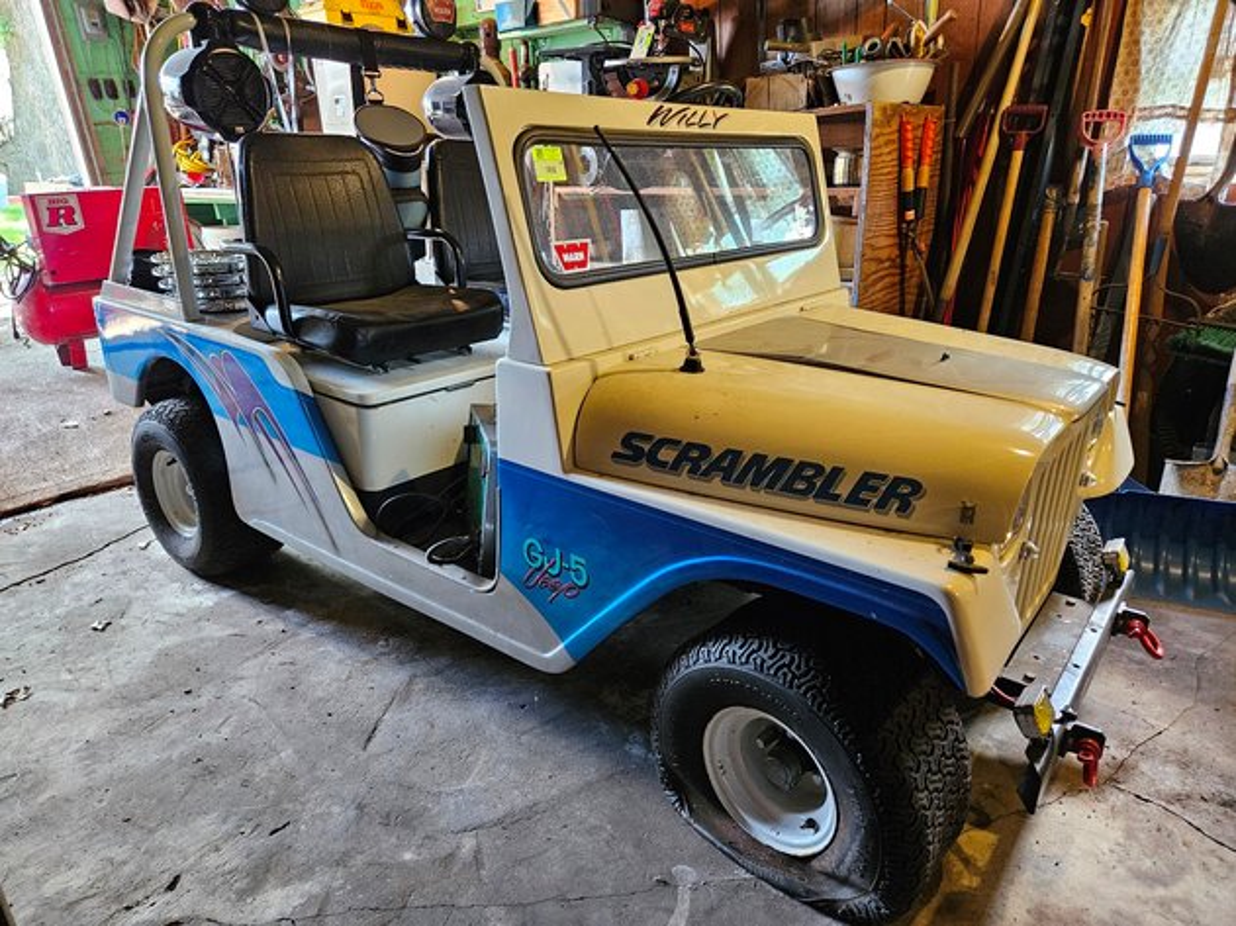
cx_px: 618
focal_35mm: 23
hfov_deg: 73.9
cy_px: 463
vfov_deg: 58.9
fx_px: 821
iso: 640
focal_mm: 5.4
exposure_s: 1/40
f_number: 1.8
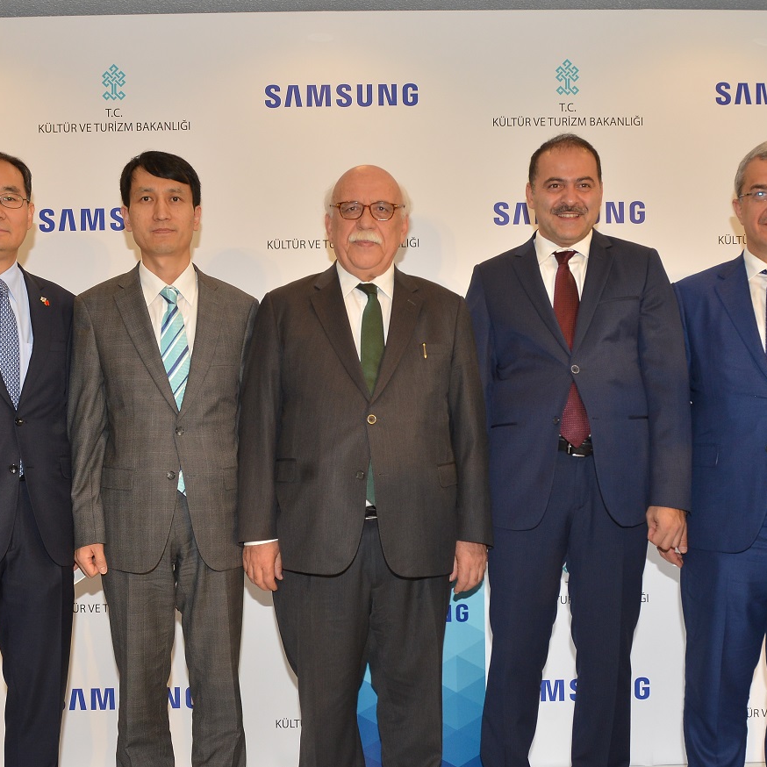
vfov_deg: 39.8
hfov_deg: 40.0
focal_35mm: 42
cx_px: 375
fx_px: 1053
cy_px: 479
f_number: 6.3
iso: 640
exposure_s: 1/60
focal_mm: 24
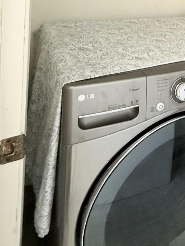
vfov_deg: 41.0
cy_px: -7
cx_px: 218
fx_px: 278
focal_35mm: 39
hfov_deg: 31.3
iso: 1250
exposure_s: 1/40
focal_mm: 2.22
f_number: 2.2
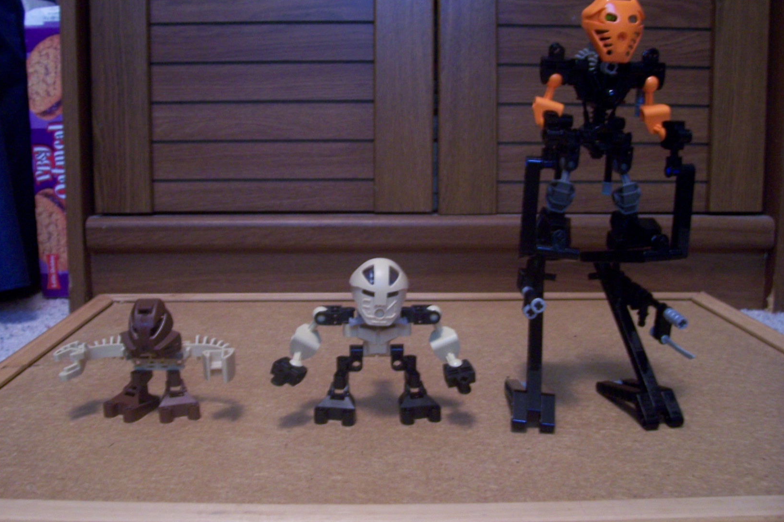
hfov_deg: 53.1
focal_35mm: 36
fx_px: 784
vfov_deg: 36.9
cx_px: 386
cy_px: 258
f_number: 2.7
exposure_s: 1/8
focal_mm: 5.6
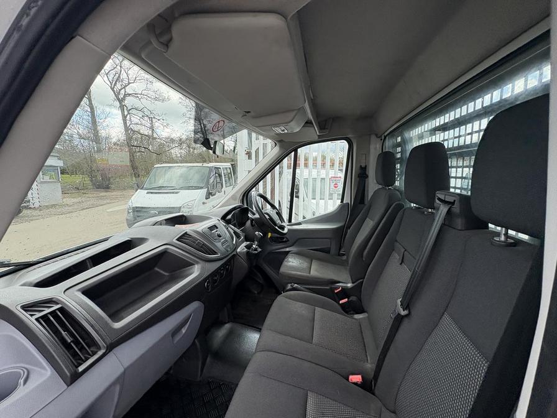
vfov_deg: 85.7
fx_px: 225
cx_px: 278
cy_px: 209
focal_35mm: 14
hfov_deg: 102.1
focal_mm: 2.22
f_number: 2.2
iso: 50
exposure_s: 1/297
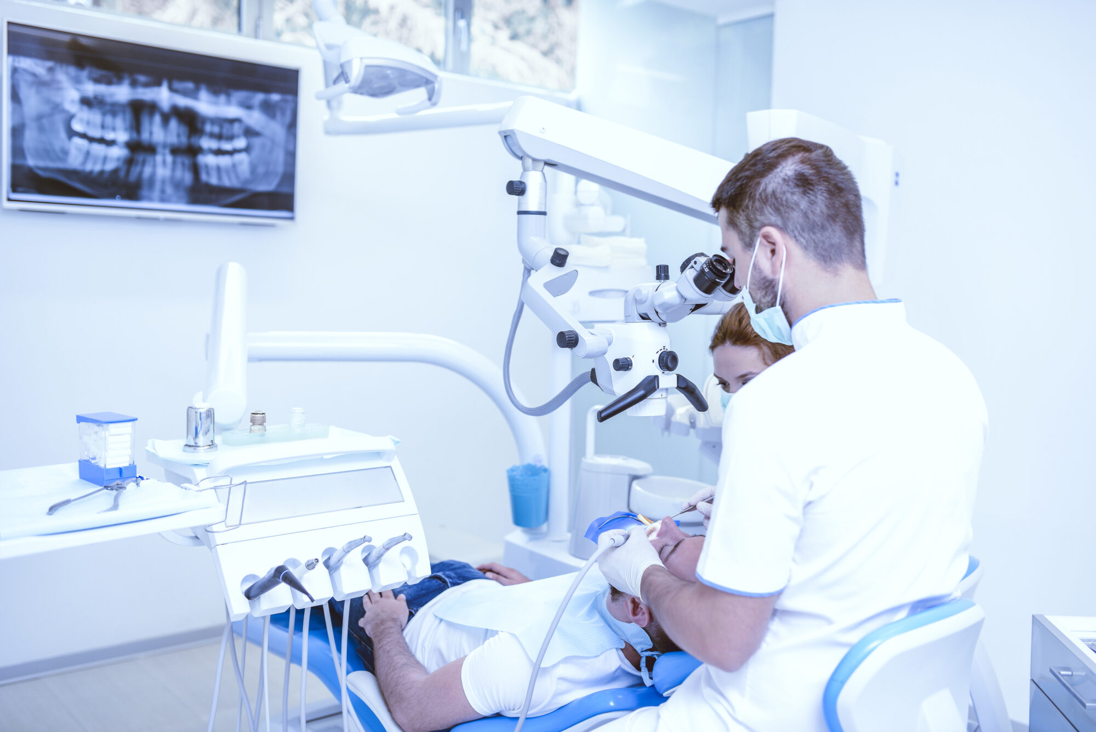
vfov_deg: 37.9
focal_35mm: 35
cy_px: 366
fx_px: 1066
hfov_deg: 54.4
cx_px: 548
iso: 160
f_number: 2.2
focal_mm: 35
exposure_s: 1/100
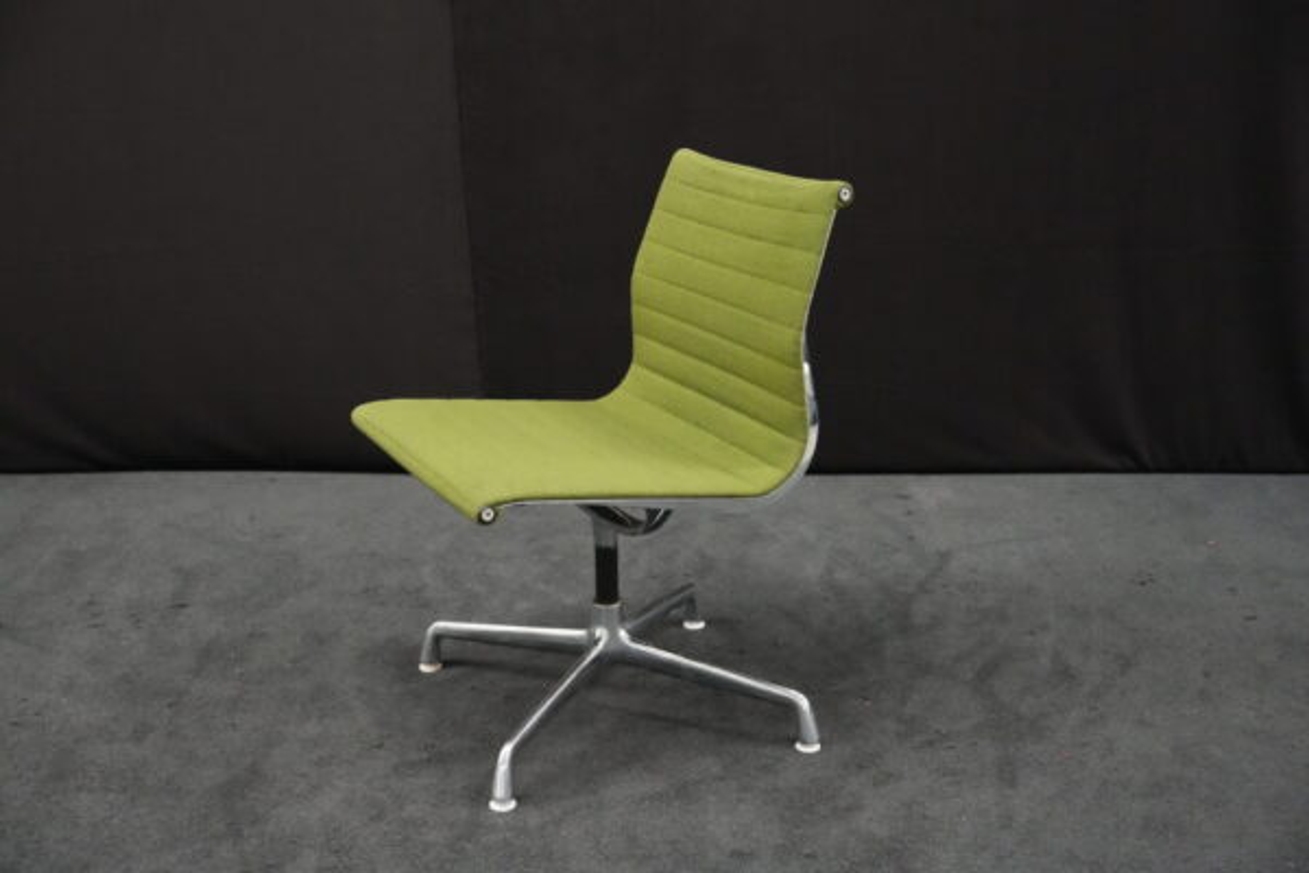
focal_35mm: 43
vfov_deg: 31.2
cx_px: 654
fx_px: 1563
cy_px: 436
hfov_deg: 45.4
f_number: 4
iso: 12800
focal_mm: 43
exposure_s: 1/125
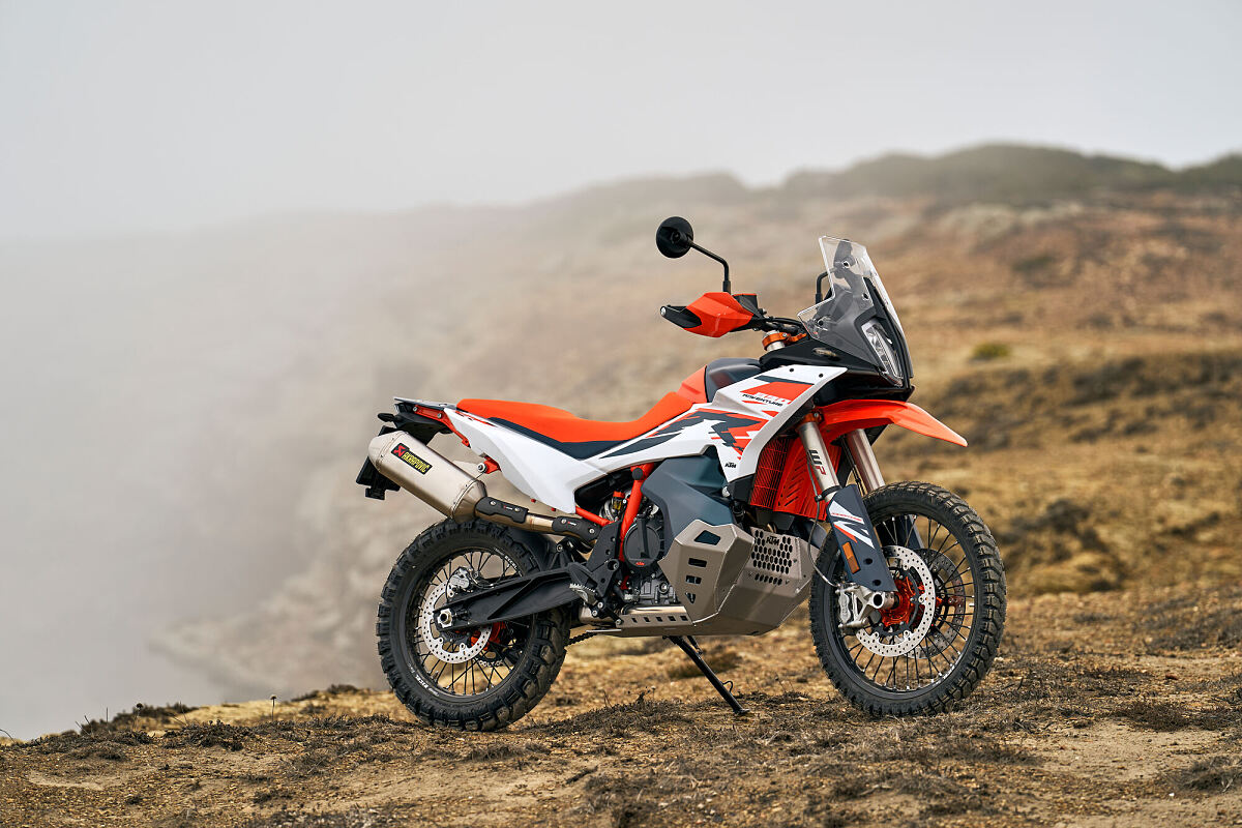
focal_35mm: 200
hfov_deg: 10.3
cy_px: 414
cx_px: 621
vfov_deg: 6.9
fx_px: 6899
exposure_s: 1/640
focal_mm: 200
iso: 50
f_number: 4
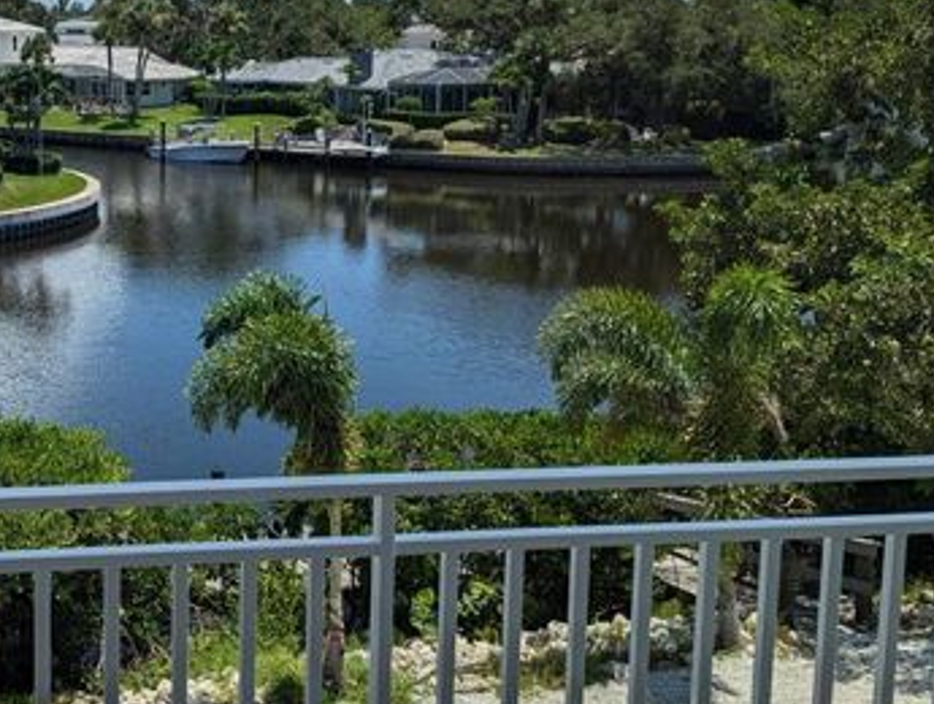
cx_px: 107
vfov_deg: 29.5
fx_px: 1324
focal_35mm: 49
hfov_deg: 36.6
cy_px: 208
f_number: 1.85
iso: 43
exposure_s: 1/2096
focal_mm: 6.81
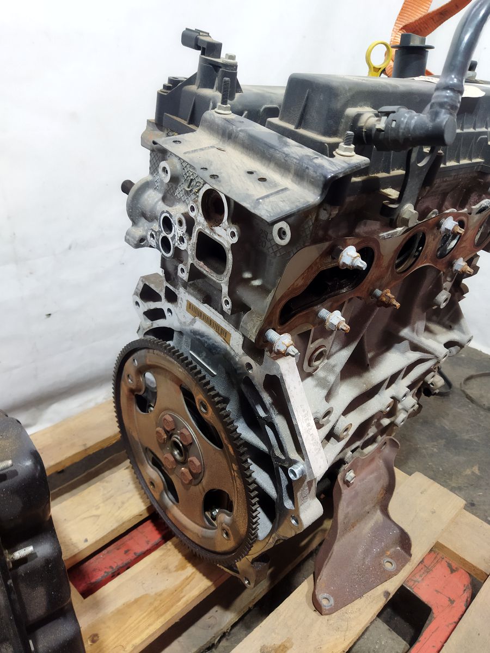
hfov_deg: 51.4
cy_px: 326
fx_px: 510
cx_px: 245
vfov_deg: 65.3
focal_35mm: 27
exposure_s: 1/50
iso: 253
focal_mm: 4.71
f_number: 1.79
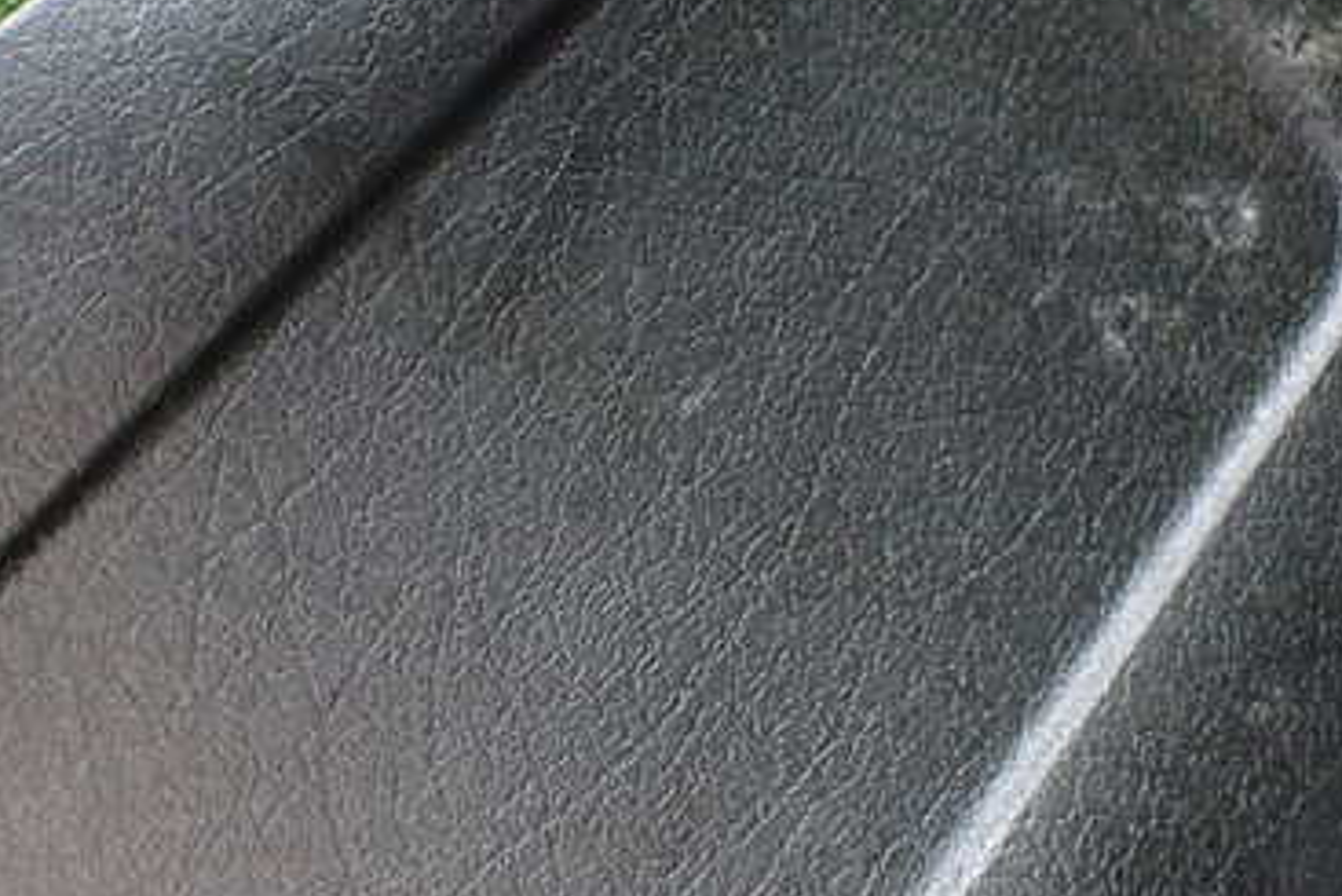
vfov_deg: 26.5
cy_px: 413
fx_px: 1902
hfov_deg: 38.8
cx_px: 589
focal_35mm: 51
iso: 800
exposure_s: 1/60
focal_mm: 5.4
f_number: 2.3
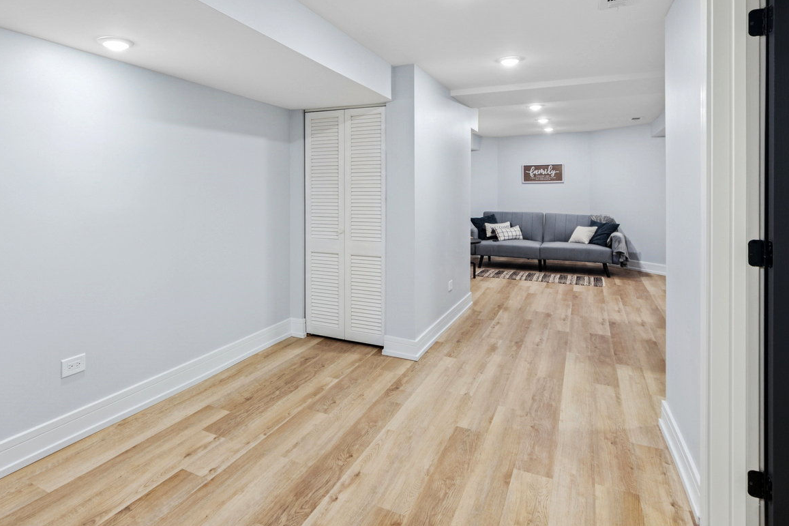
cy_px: 196
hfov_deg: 80.0
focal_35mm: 21
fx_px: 460
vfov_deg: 58.7
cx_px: 306
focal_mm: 10
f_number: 8
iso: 250
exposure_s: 1/20
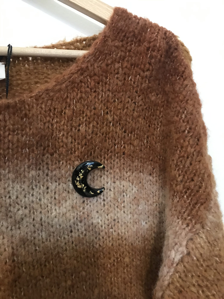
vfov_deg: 63.4
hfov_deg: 49.7
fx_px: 242
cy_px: 150
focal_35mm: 28
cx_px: 112
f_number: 1.8
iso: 100
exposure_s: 1/7
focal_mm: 3.99
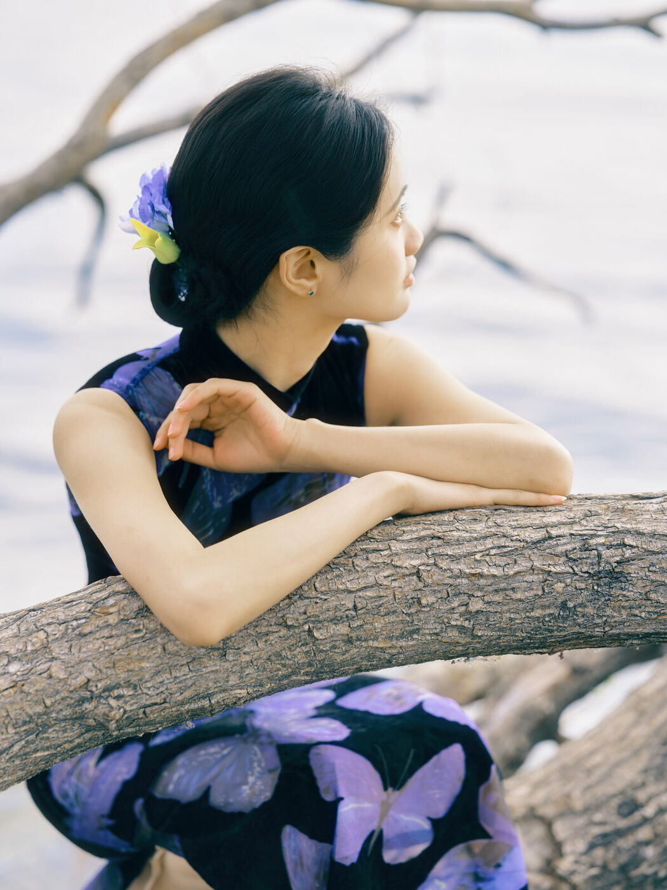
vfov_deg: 22.5
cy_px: 445
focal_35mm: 87
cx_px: 334
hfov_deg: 17.0
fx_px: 2235
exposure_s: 1/500
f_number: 3.2
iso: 100
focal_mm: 110
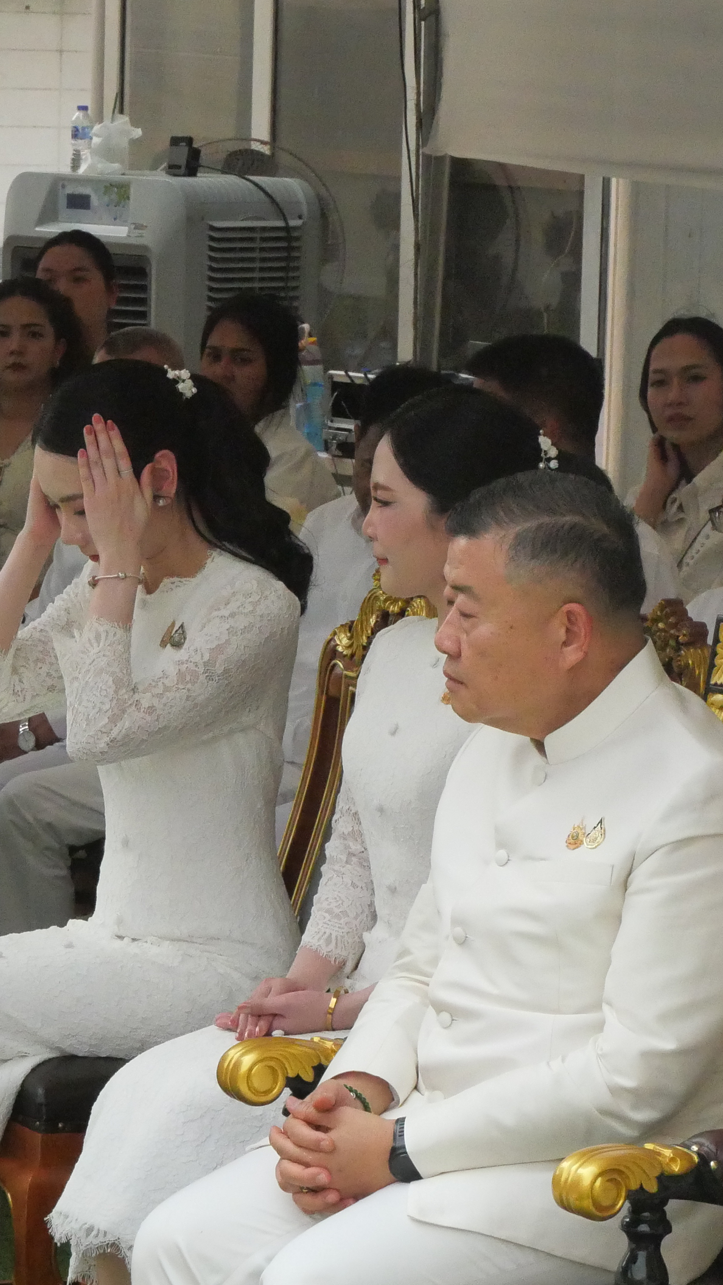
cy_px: 678
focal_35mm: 164
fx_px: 5589
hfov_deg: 7.4
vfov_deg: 13.1
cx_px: 208
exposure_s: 1/4000
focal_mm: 43
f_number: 9
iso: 4000
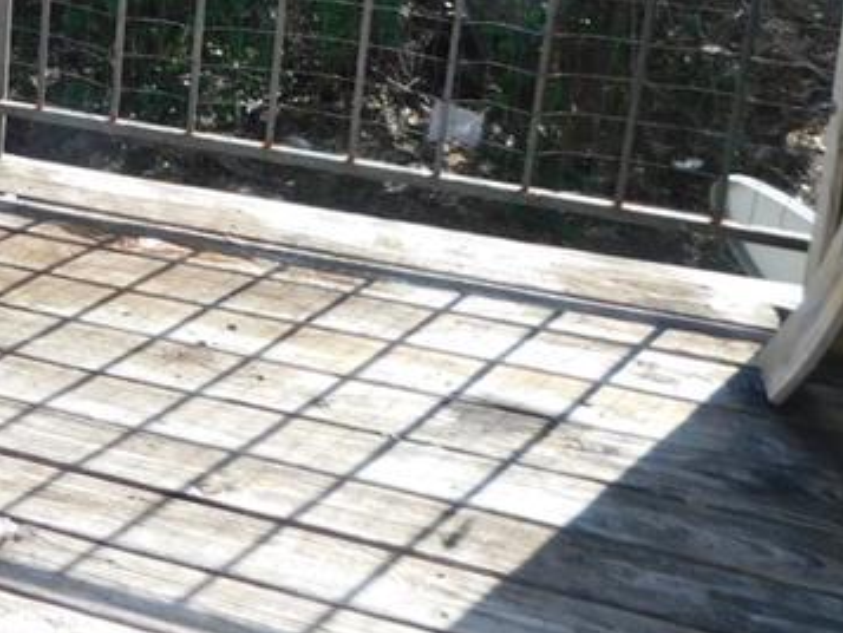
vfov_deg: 20.8
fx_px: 1608
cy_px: -116
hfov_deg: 24.8
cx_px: -307
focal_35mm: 66
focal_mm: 4
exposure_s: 1/500
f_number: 3
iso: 125
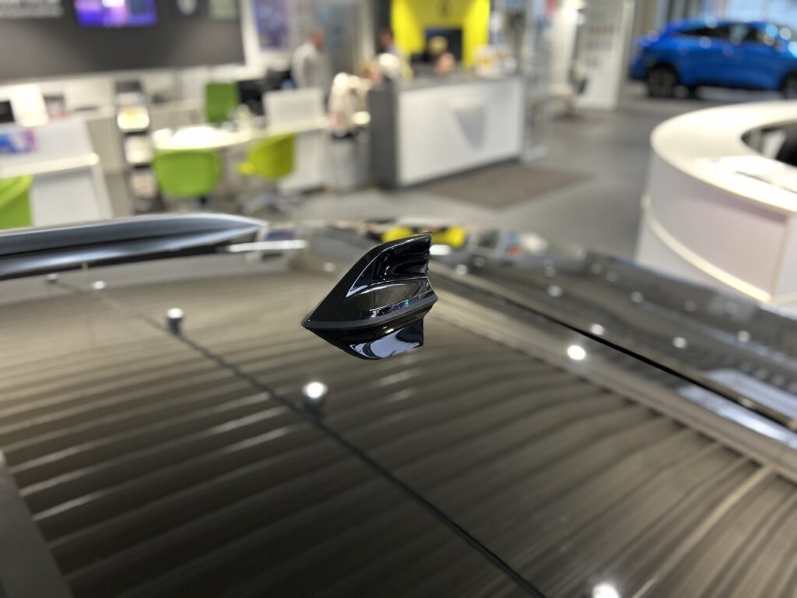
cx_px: 398
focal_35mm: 26
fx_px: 599
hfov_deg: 67.3
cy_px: 299
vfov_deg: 53.1
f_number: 1.5
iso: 200
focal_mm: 5.7
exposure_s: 1/50
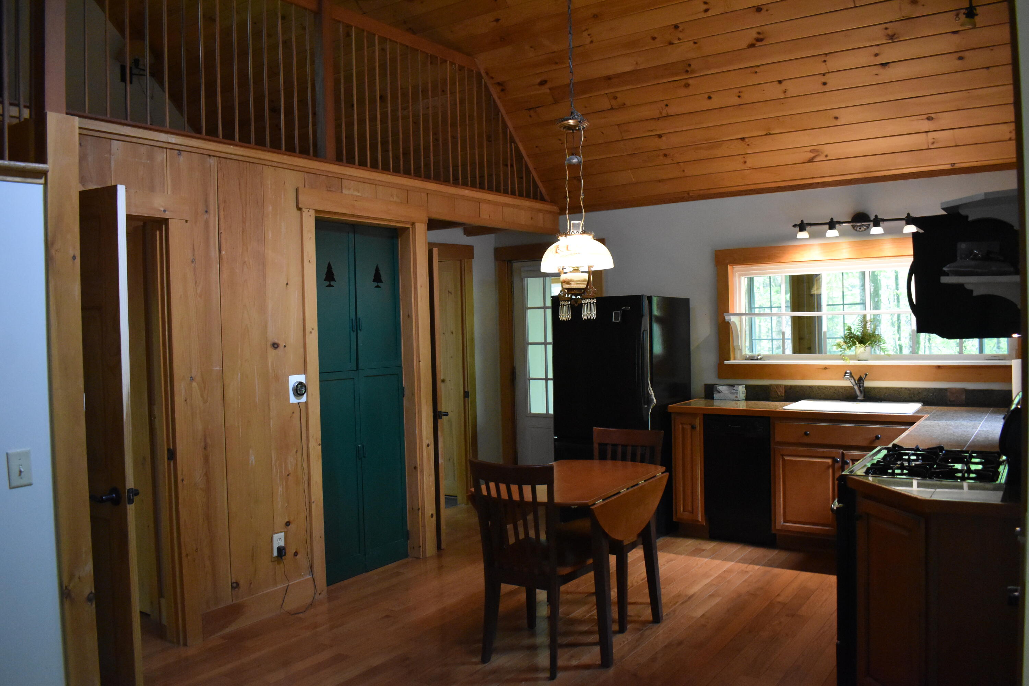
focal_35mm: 27
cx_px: 514
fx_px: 772
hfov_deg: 67.4
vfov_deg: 47.9
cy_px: 343
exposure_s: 1/125
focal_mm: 18
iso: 3600
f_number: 3.5
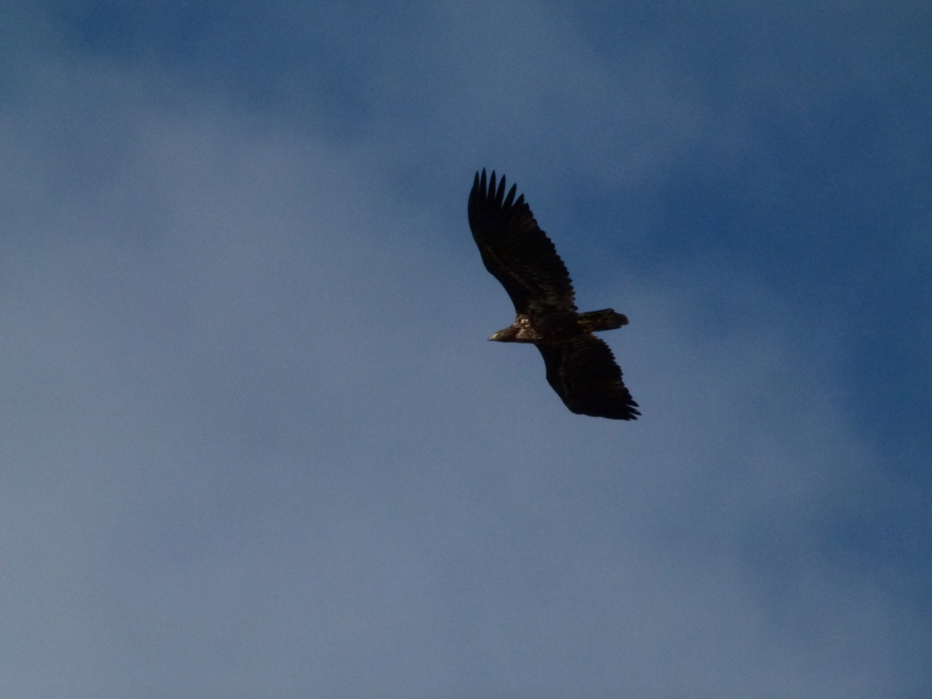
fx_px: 14674
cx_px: 466
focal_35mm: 545
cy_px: 350
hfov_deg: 3.6
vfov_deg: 2.7
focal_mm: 98.1
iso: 400
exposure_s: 1/2000
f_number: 8
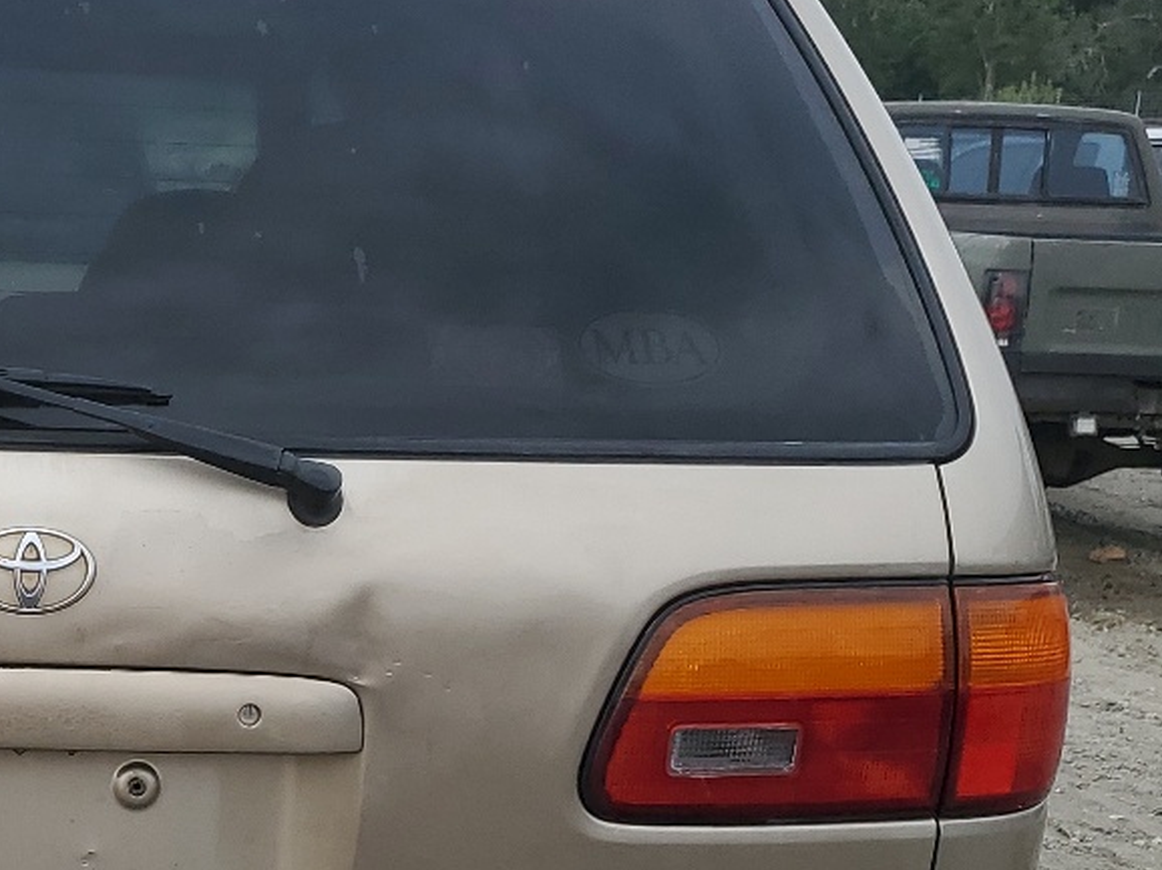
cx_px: -56
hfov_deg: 25.4
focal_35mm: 72
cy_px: 778
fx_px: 2416
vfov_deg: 20.0
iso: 50
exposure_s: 1/2000
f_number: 1.5
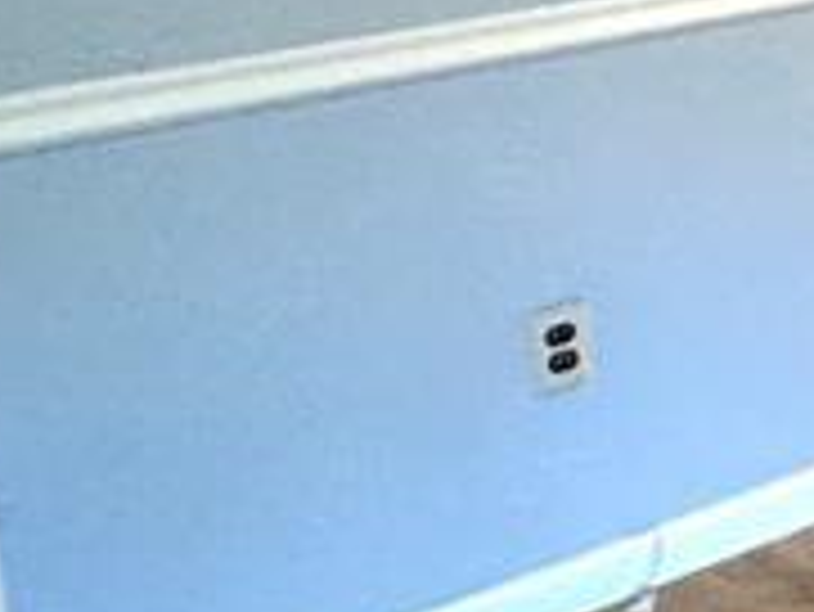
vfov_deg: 17.4
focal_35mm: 79
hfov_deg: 14.4
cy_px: -202
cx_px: 2015
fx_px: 1859
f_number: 2.2
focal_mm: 2.22
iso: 500
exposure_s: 1/60
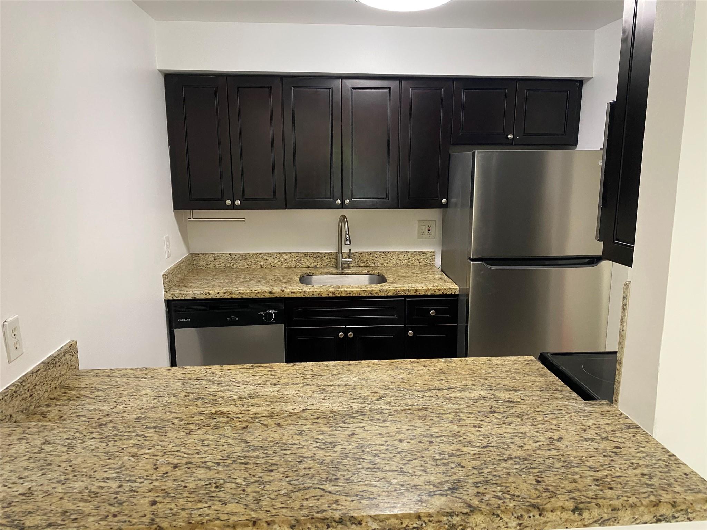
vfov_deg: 53.1
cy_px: 265
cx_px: 354
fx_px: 531
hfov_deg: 67.3
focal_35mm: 26
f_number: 1.8
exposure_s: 1/60
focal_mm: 4.25
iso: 250
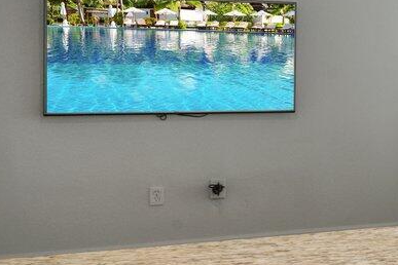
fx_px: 995
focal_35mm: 90
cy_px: 65
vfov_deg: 15.1
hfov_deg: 15.0
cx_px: 928
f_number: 13
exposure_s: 1/1.43
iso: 400
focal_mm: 17
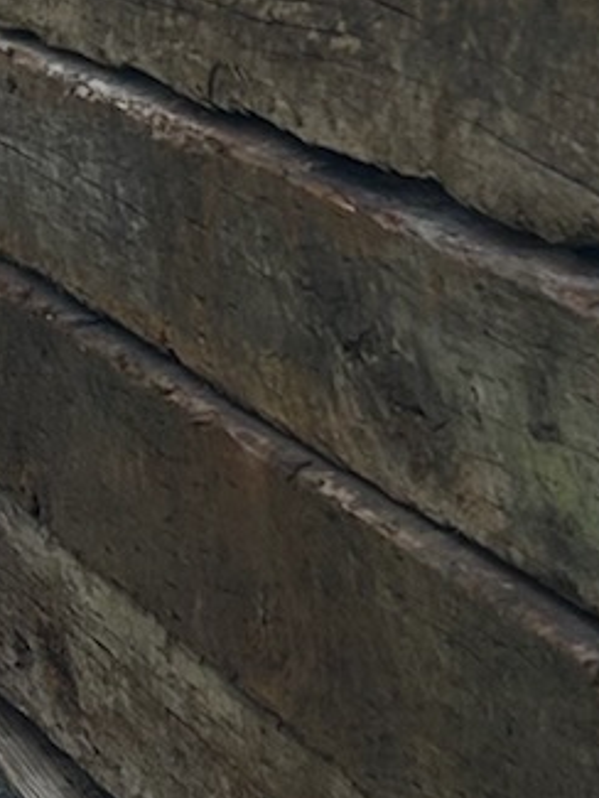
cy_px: -98
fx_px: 3781
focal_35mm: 164
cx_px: -189
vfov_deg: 11.8
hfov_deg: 8.9
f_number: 1.5
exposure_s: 1/2299
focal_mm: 5.7
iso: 50
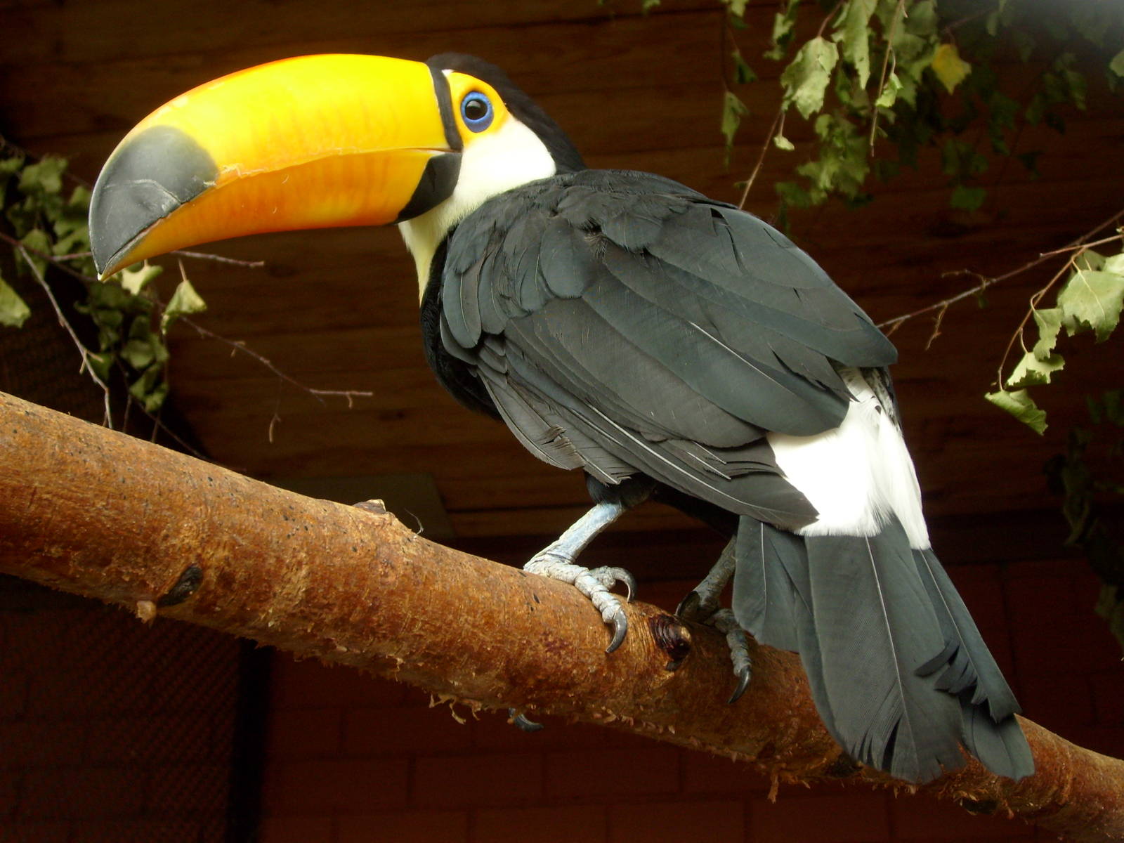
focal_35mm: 52
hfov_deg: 36.8
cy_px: 422
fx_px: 1688
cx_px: 562
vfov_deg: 28.0
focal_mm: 8.7
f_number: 3.3
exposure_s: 1/45
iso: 80
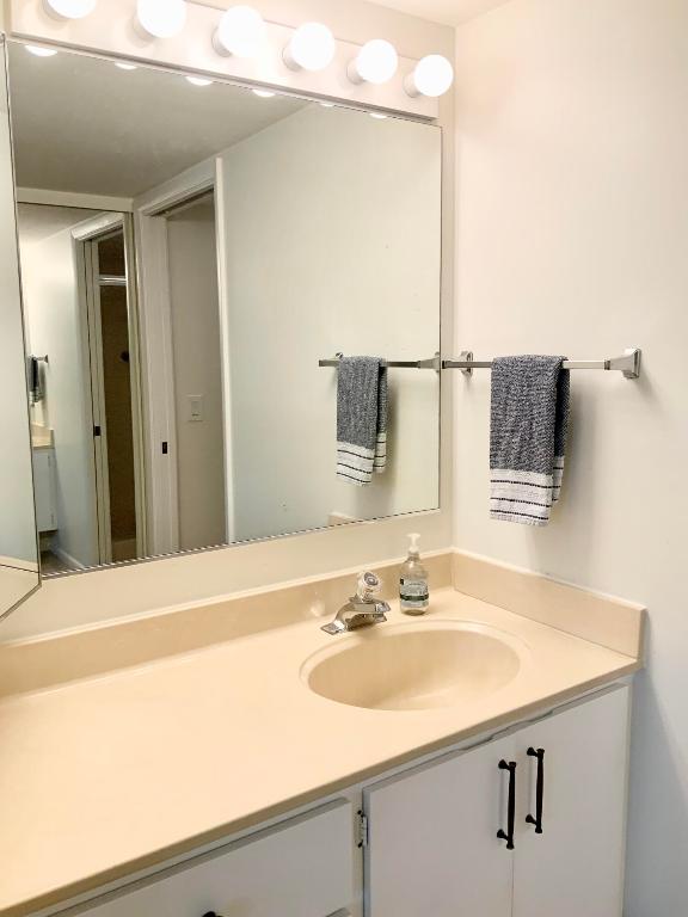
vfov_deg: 61.7
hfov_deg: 48.2
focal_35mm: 29
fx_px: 769
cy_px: 458
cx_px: 344
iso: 50
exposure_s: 1/120
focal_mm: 3
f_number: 1.8
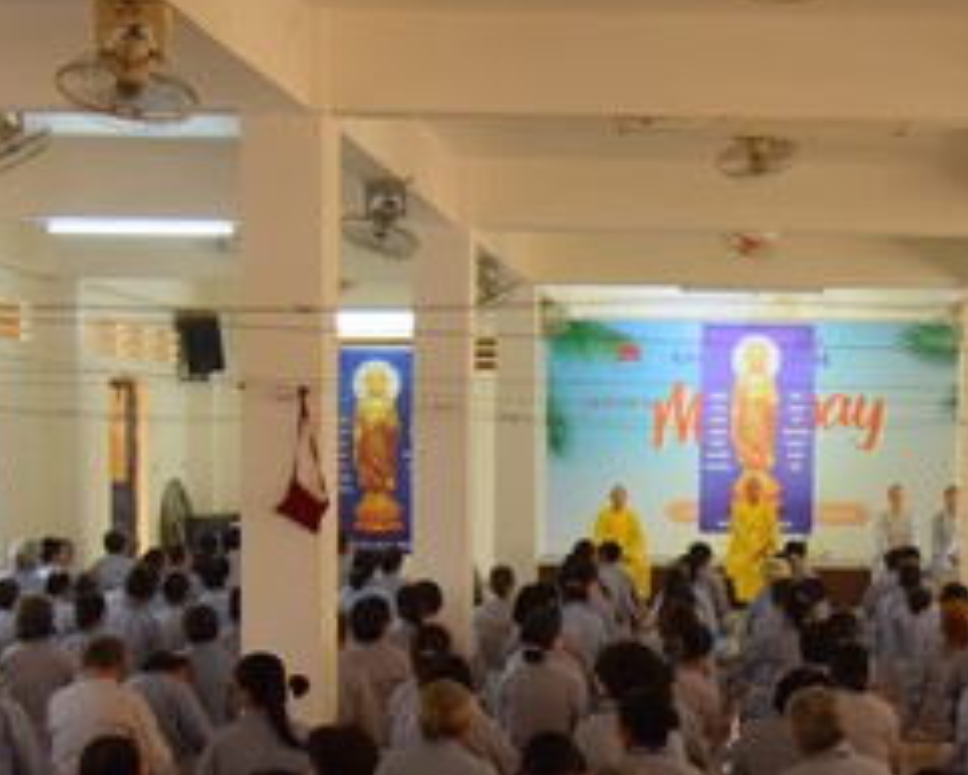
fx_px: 2322
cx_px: 747
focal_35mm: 81
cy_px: 588
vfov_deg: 18.8
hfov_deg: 23.3
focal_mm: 32
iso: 1250
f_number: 4.5
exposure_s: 1/100
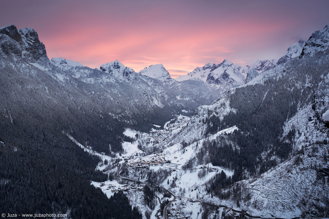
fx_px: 356
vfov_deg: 34.2
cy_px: 110
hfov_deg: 49.6
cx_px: 164
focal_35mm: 39
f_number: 8
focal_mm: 39
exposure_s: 1/2.5
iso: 100
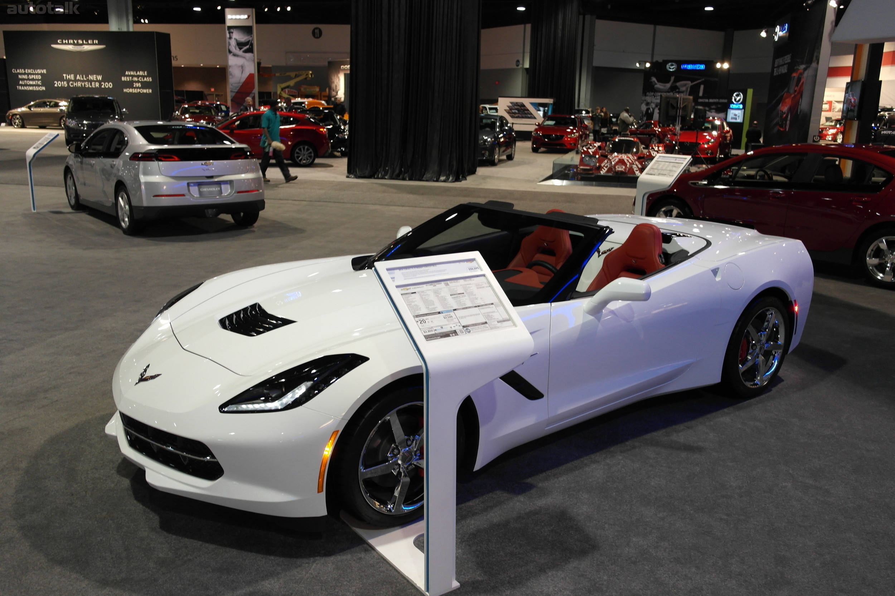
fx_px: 746
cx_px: 448
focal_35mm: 30
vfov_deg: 43.6
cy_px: 298
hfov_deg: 61.9
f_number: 3.5
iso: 400
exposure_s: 1/50
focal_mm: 20
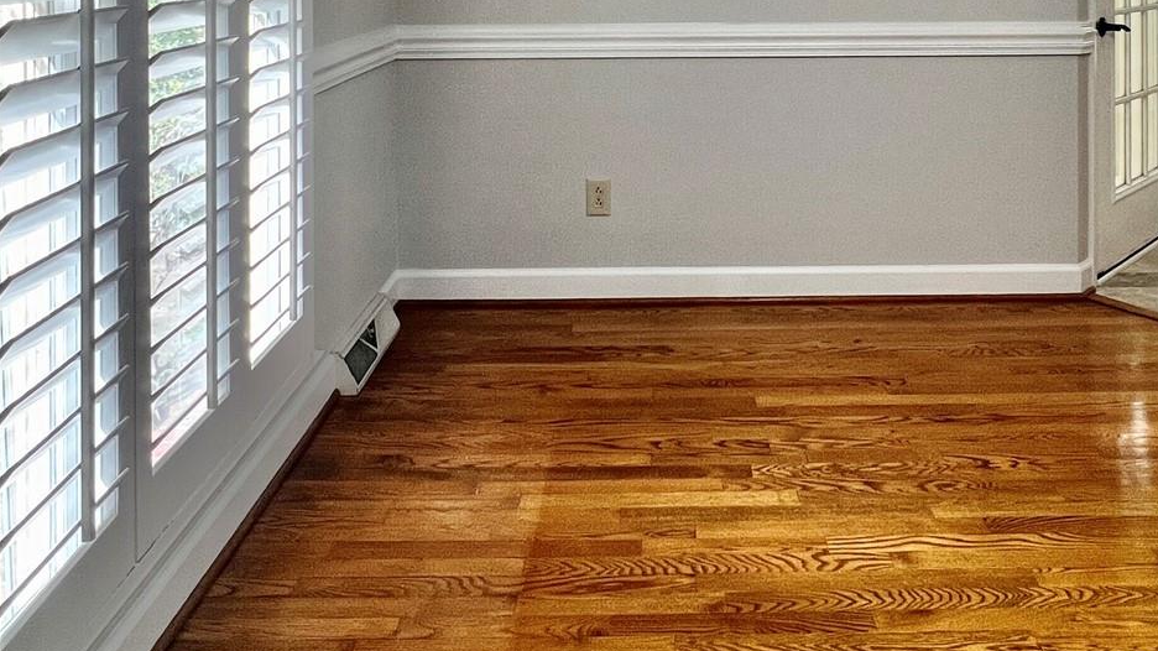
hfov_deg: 62.3
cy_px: -46
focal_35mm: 31
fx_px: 952
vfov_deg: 33.4
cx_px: 671
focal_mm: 1.57
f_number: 1.8
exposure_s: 1/120
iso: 80
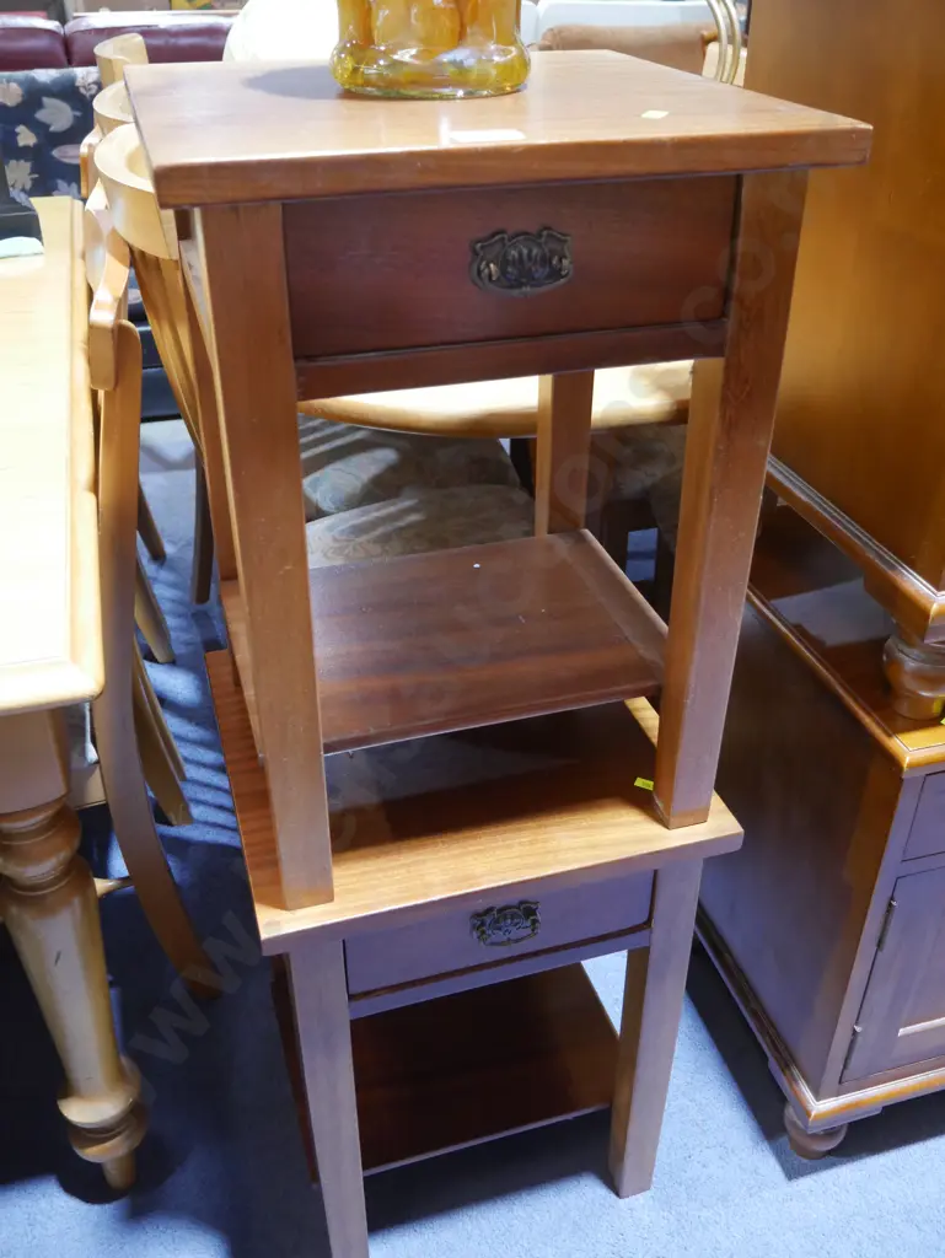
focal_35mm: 30
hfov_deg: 46.8
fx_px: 1091
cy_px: 629
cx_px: 472
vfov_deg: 59.9
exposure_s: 1/60
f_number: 3.6
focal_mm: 15
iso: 1600
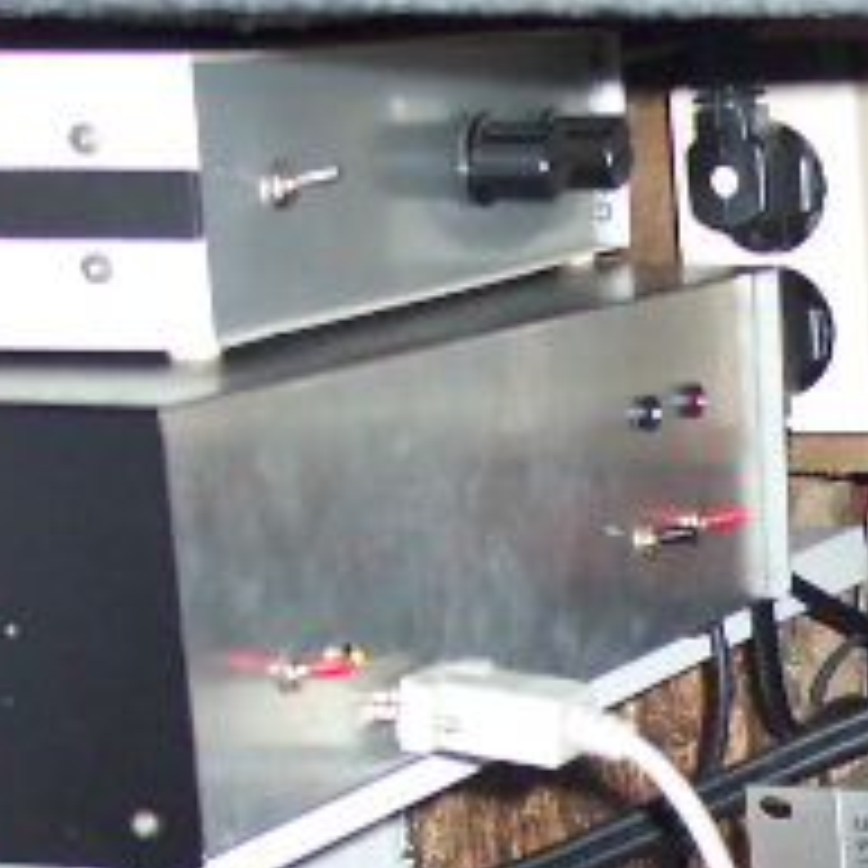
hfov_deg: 14.9
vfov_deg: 15.9
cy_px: 920
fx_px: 3036
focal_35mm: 107
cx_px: 1381
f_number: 2.8
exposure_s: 1/30
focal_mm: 8
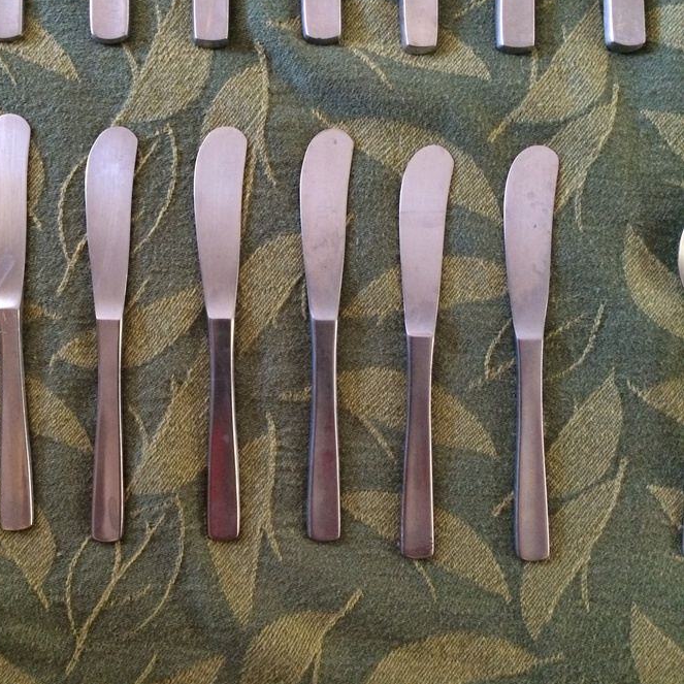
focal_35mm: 36
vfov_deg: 46.0
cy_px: 338
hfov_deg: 45.3
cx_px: 221
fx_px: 805
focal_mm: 4.12
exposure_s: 1/30
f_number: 2.2
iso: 320
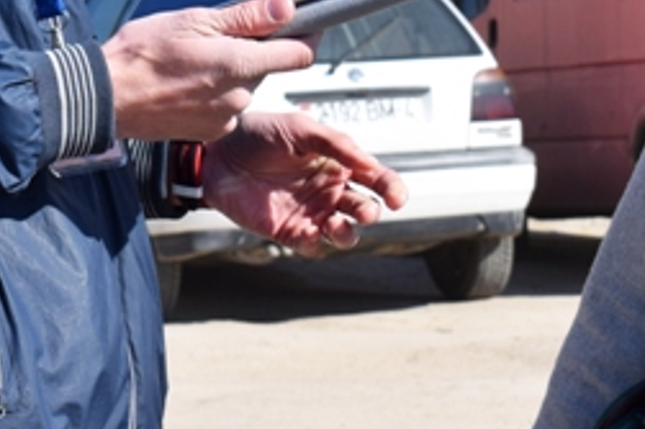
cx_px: -180
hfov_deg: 10.6
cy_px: -194
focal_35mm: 191
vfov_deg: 7.1
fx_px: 3420
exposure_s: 1/400
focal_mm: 40
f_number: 10
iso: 200
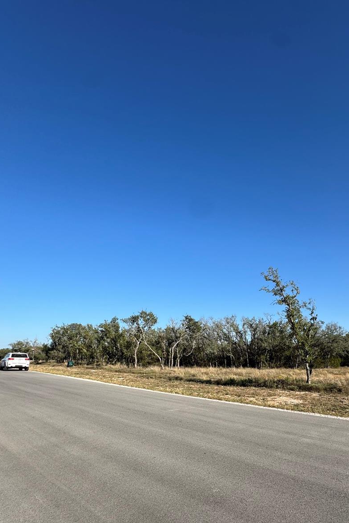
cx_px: 217
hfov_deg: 63.7
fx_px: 276
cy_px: 320
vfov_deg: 85.6
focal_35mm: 19
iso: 50
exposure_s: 1/1927
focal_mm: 2.22
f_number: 2.2
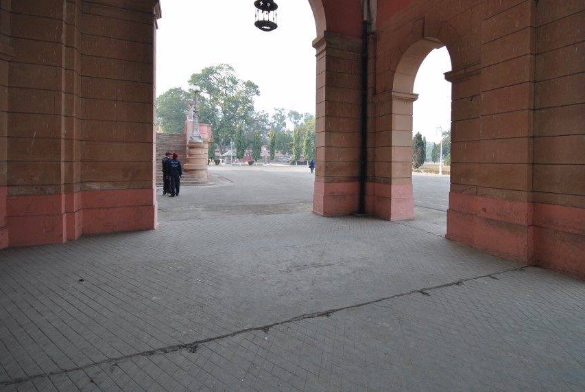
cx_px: 337
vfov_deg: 67.0
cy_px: 161
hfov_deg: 89.3
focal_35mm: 18
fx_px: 293
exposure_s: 1/125
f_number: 5.6
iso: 125
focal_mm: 10
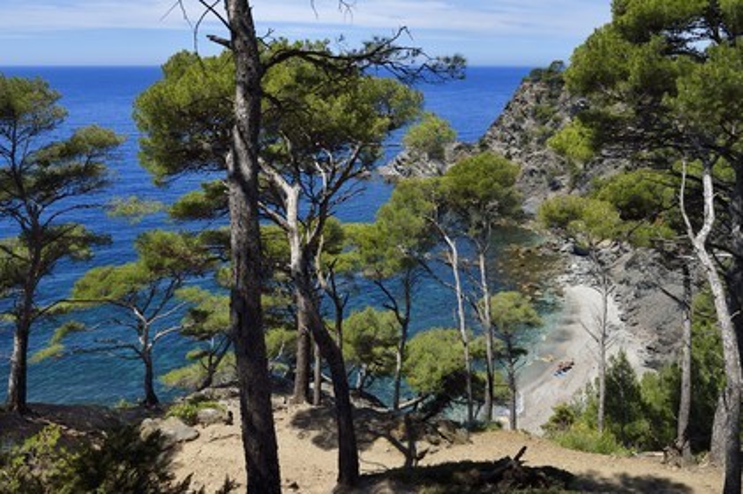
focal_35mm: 31
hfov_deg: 60.3
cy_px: 247
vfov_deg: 42.3
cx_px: 372
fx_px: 639
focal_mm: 31
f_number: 10
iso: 200
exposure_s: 1/400
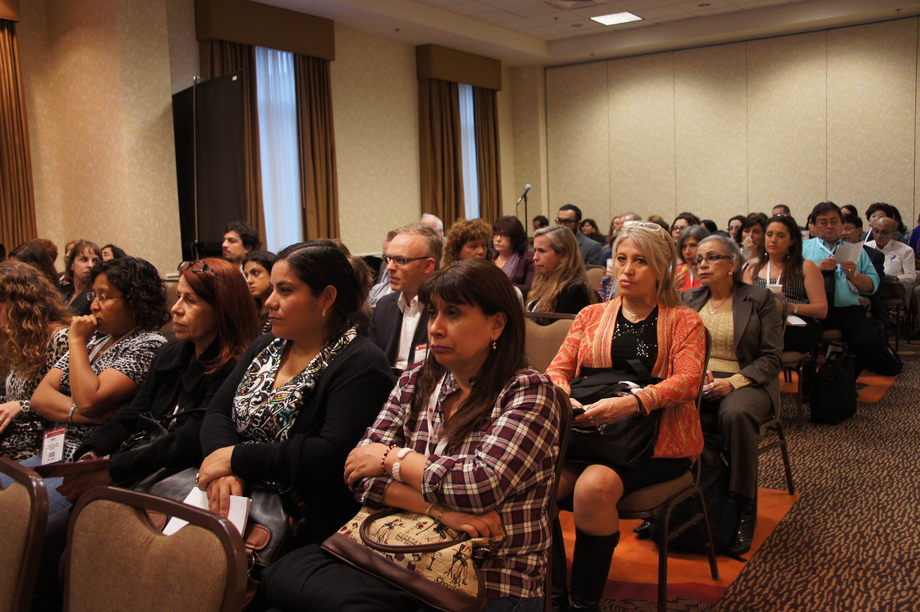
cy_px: 306
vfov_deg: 39.9
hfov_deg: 57.3
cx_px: 460
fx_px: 843
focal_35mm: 33
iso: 1000
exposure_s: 1/40
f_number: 4
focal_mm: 22
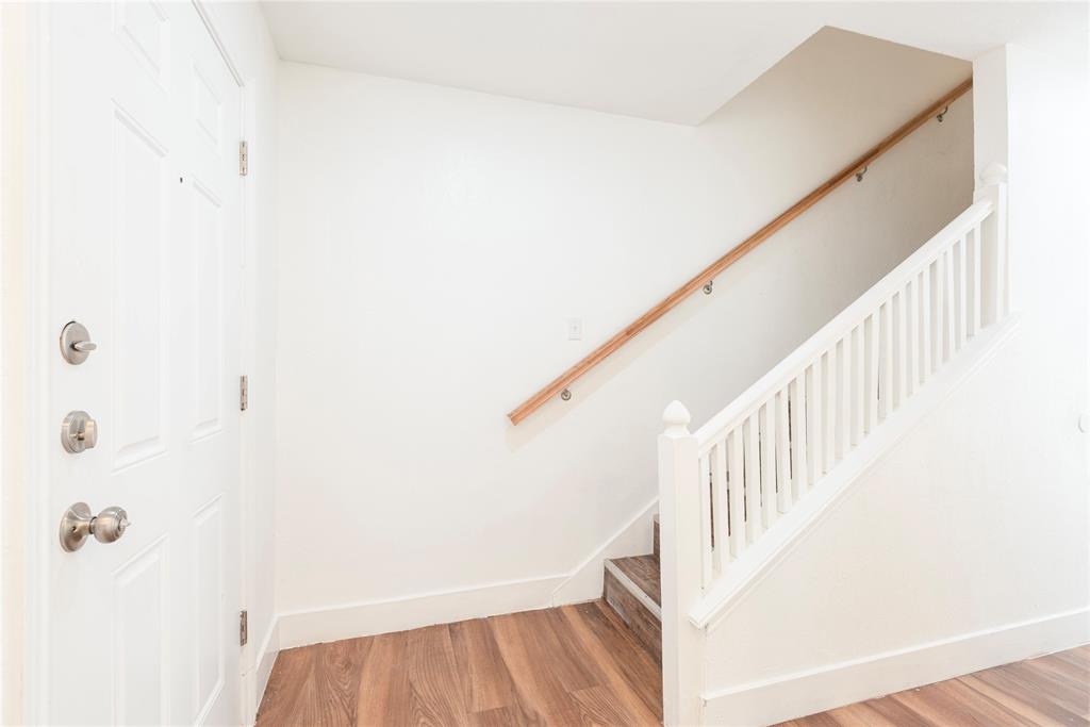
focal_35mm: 16
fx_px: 484
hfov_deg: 96.7
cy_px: 364
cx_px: 545
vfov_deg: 73.8
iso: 100
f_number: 7.1
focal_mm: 16
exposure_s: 1/3
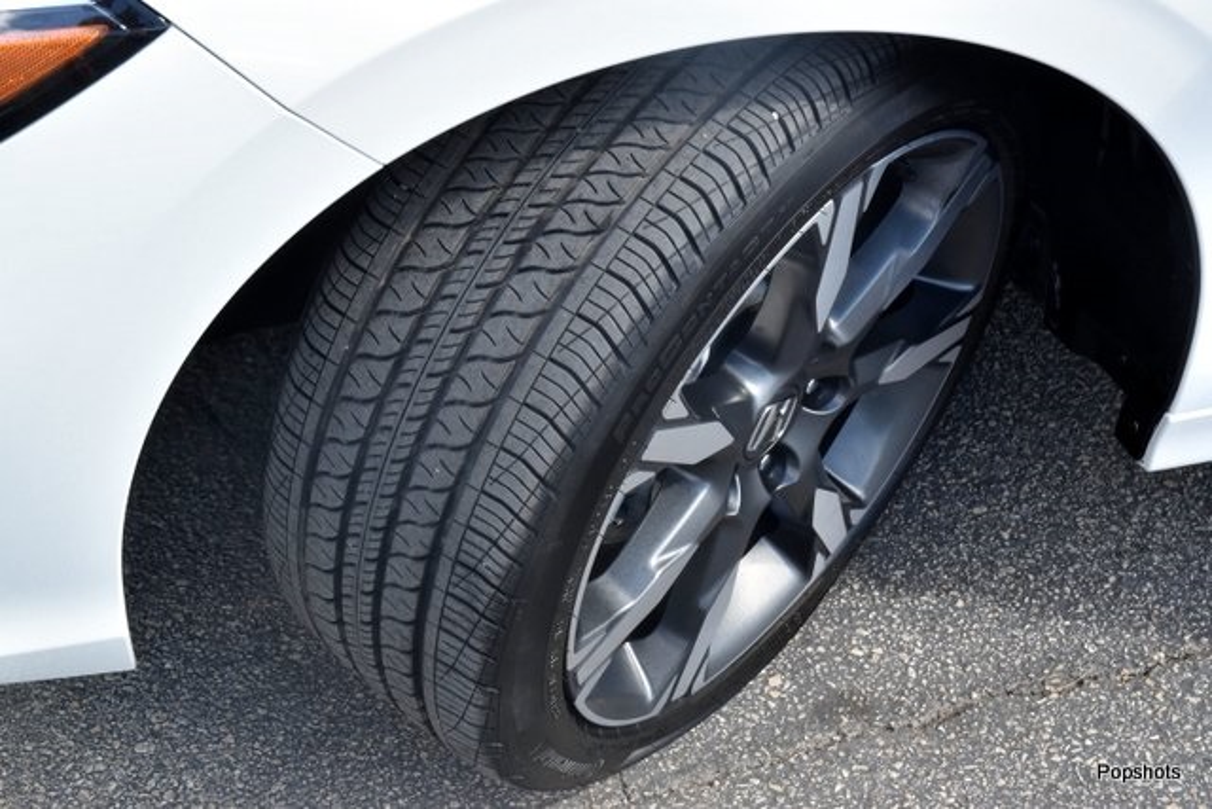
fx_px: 2222
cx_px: 606
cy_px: 404
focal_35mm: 66
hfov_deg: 30.5
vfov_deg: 20.6
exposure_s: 1/250
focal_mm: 44
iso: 360
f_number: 8
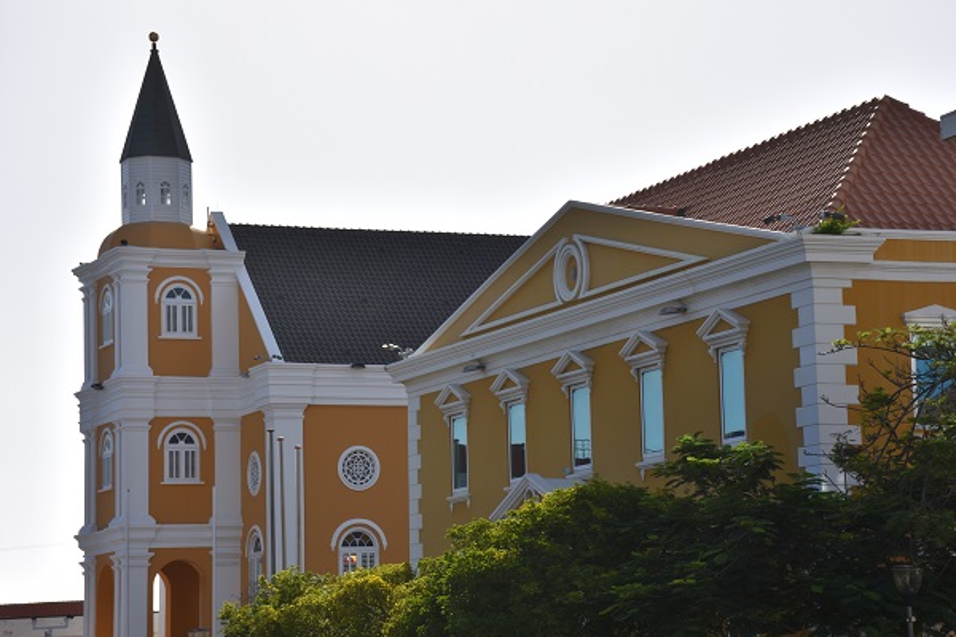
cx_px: 478
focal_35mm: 105
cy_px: 318
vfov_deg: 13.0
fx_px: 2788
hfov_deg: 19.5
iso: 100
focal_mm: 70
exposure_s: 1/250
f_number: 11
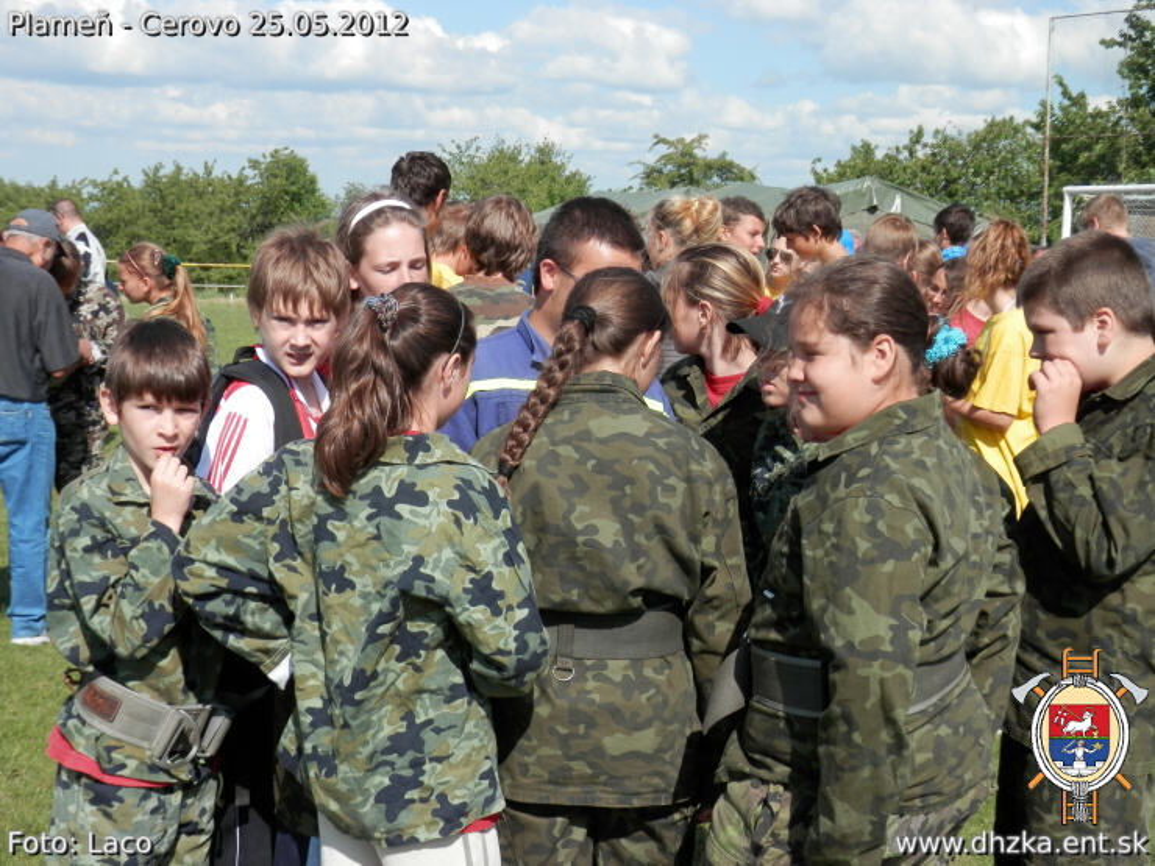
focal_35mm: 54
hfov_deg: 35.5
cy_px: 433
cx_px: 578
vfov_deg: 27.0
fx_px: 1802
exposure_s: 1/500
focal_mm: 9.8
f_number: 4.1
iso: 80
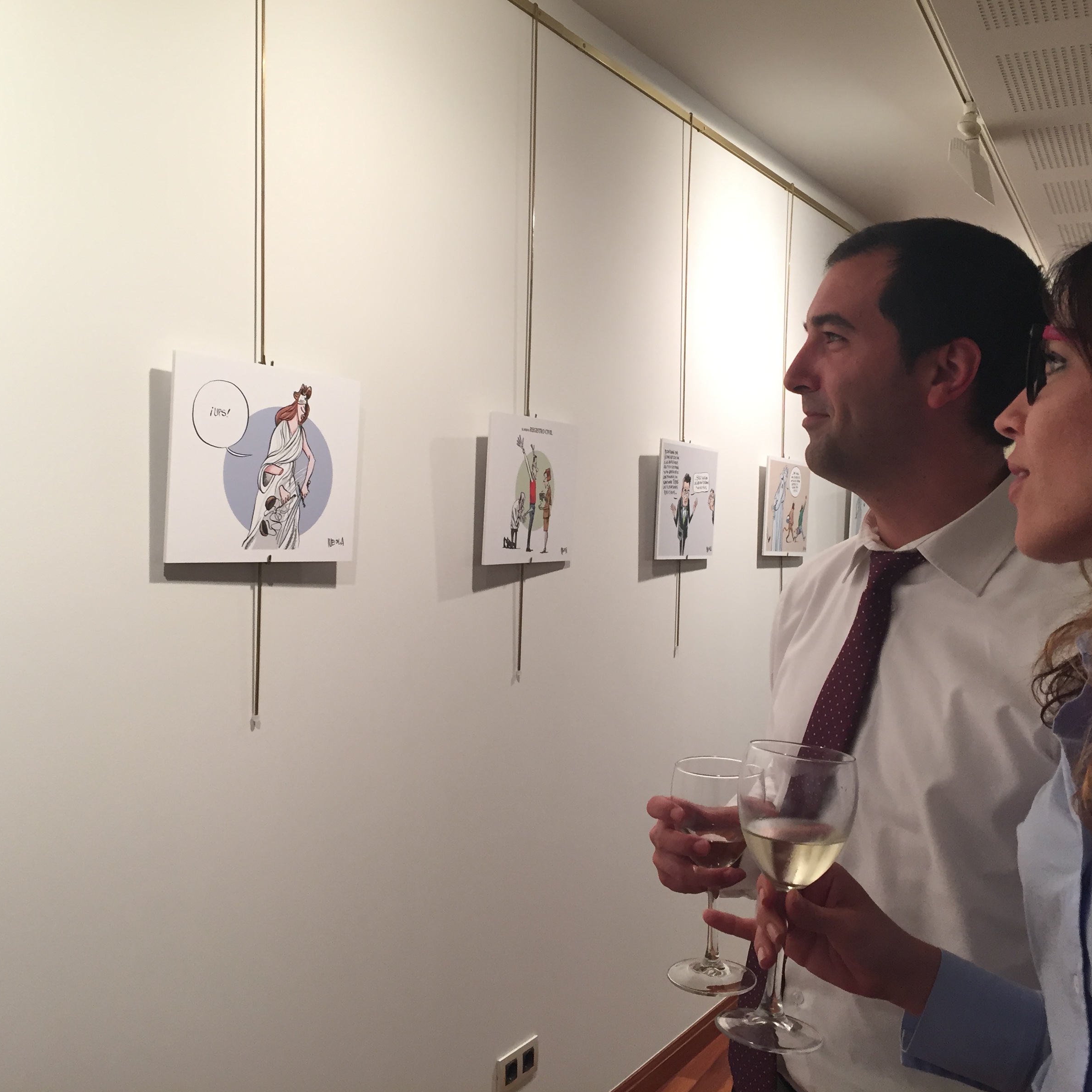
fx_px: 1249
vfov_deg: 47.2
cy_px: 537
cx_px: 553
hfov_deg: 47.2
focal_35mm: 35
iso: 50
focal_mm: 4.15
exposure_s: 1/33
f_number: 2.2
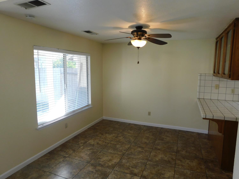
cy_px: 90
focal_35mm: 23
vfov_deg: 58.9
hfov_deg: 73.9
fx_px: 159
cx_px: 120
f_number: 3
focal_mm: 4
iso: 125
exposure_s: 1/50
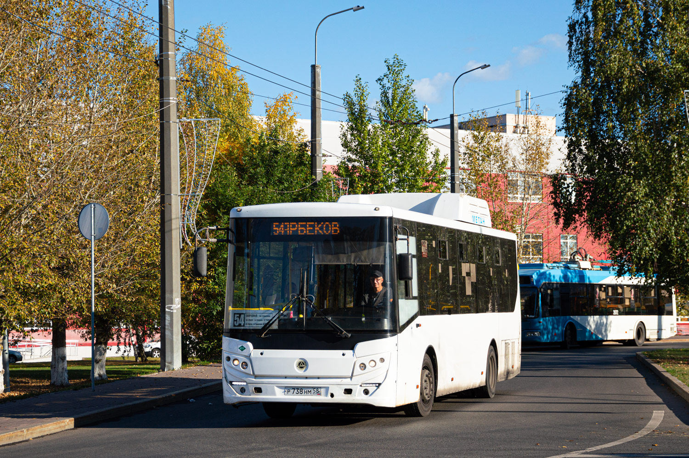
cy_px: 229
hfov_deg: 29.9
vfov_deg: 20.1
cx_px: 344
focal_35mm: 68
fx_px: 1291
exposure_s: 1/800
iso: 100
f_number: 5.6
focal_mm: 45
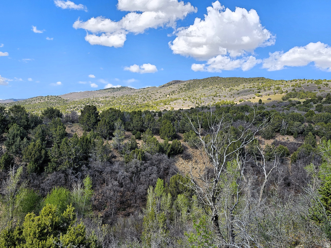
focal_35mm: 23
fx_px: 220
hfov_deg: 73.9
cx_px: 166
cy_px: 124
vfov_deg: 58.9
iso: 10
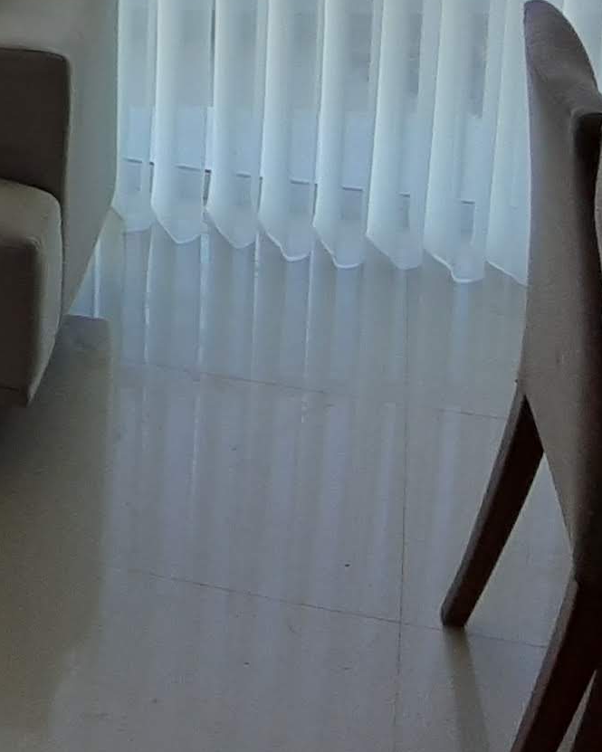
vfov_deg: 23.6
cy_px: -280
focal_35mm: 69
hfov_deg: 18.9
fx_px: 1536
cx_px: -350
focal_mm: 1.87
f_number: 2.4
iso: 40
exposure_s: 1/130
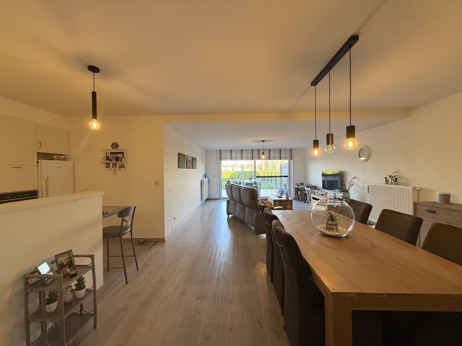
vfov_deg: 85.7
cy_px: 173
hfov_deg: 102.1
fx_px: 187
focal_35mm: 14
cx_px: 231
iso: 200
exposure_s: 1/100
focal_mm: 2.22
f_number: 2.2
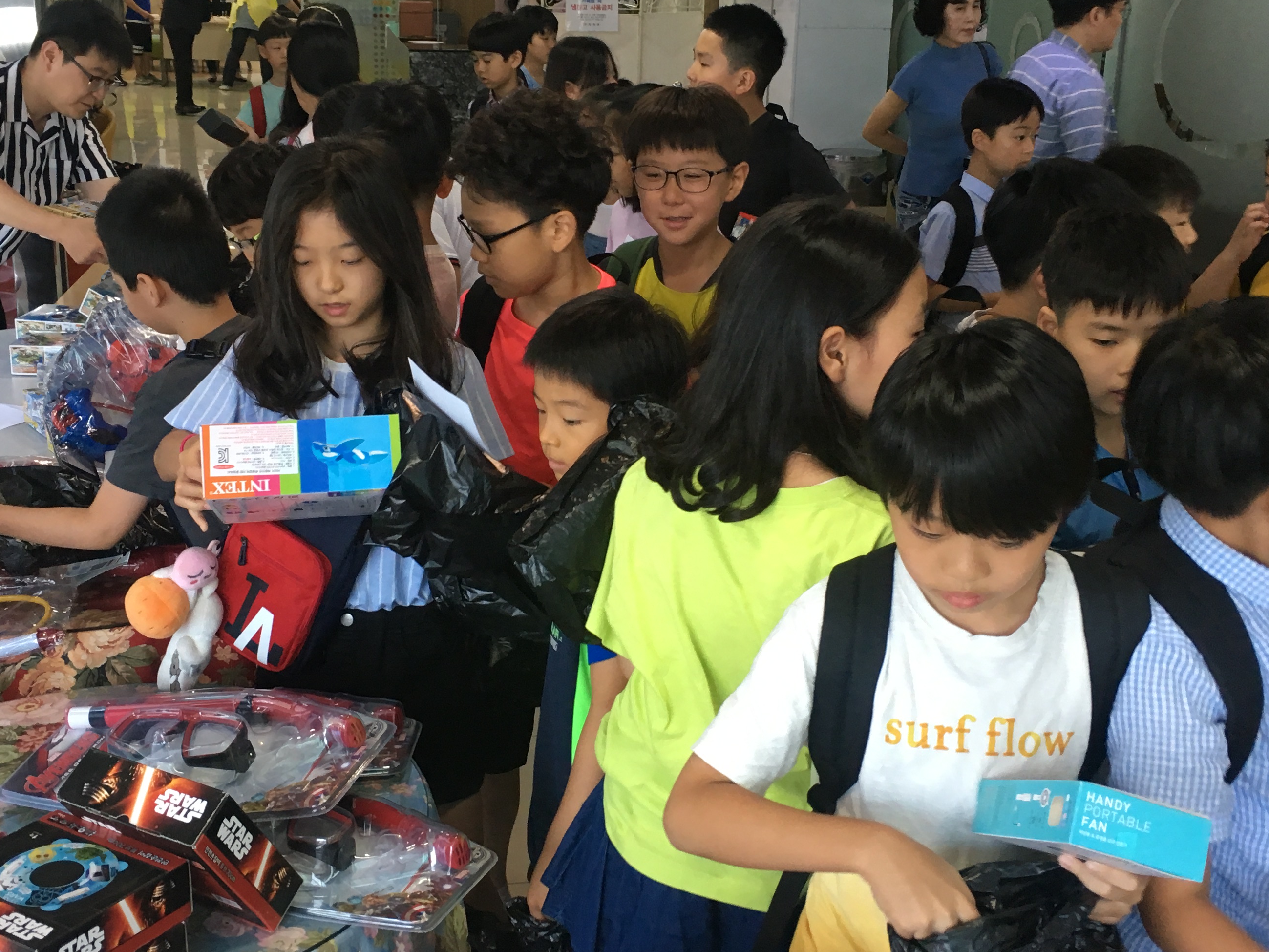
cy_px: 461
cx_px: 598
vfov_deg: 32.2
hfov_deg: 42.1
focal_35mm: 45
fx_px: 1650
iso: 40
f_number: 2.2
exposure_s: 1/30
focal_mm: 4.15
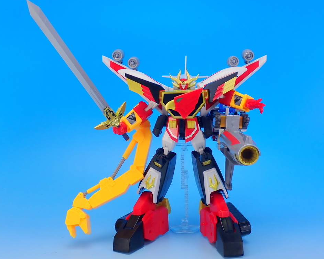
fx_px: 479
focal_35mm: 50
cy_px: 127
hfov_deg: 37.3
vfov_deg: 30.3
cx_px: 173
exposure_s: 1/1.6
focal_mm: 8.4
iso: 100
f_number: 13
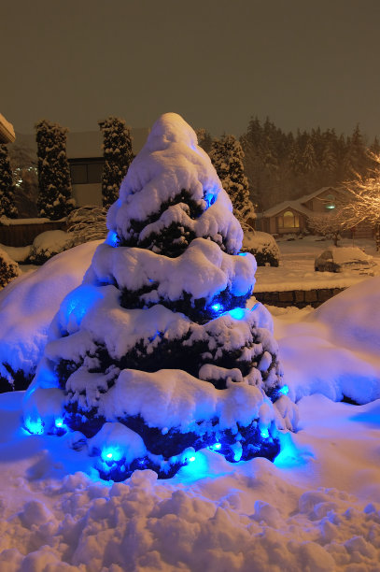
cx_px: 190
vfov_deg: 49.6
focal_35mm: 39
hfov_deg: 34.2
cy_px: 286
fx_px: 619
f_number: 10
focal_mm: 26
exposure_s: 5
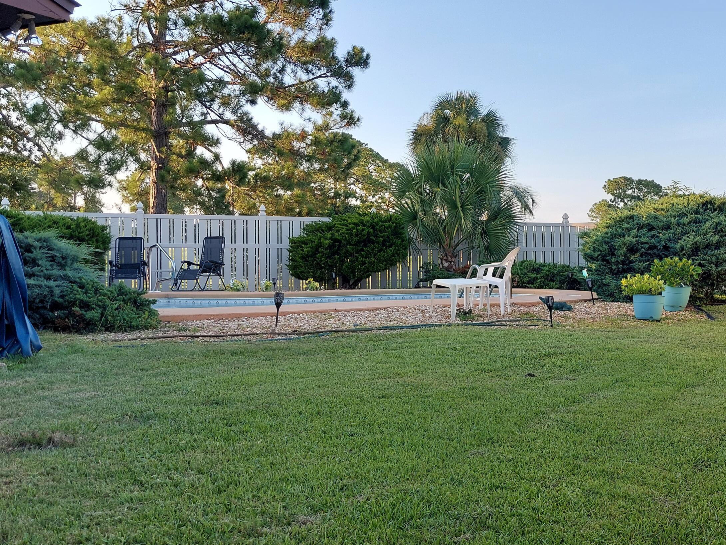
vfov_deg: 42.9
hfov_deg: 54.2
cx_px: 489
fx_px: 692
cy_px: 289
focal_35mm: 33
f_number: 1.8
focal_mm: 5.23
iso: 25
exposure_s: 1/213
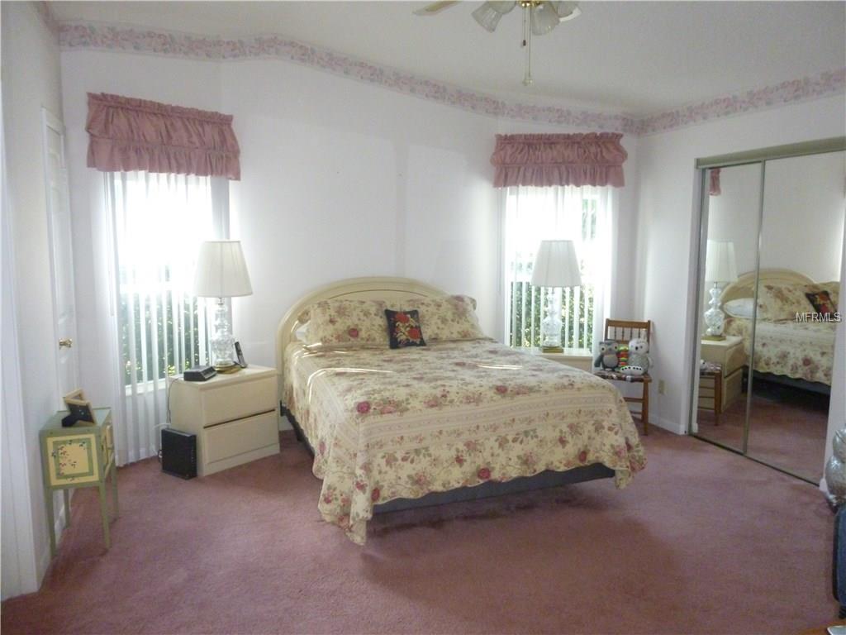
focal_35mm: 25
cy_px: 318
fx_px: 611
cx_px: 423
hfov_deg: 69.4
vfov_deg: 54.9
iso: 500
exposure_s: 1/60
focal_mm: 4.5
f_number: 3.1
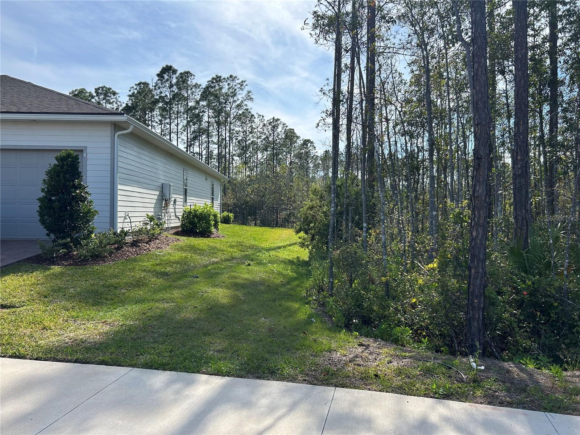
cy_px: 218
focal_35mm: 26
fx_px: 436
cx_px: 290
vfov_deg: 53.1
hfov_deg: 67.3
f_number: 1.5
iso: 50
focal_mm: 5.7
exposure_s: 1/2841
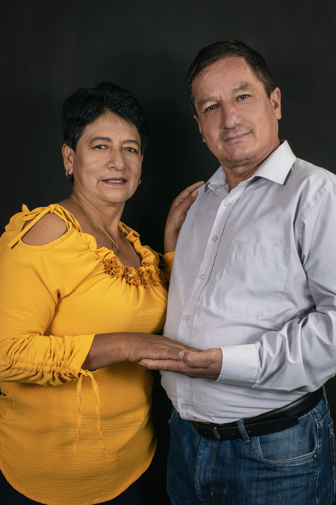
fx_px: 609
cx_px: 168
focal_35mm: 44
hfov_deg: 30.8
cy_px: 252
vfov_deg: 45.0
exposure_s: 1/40
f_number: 6.3
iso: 200
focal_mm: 29
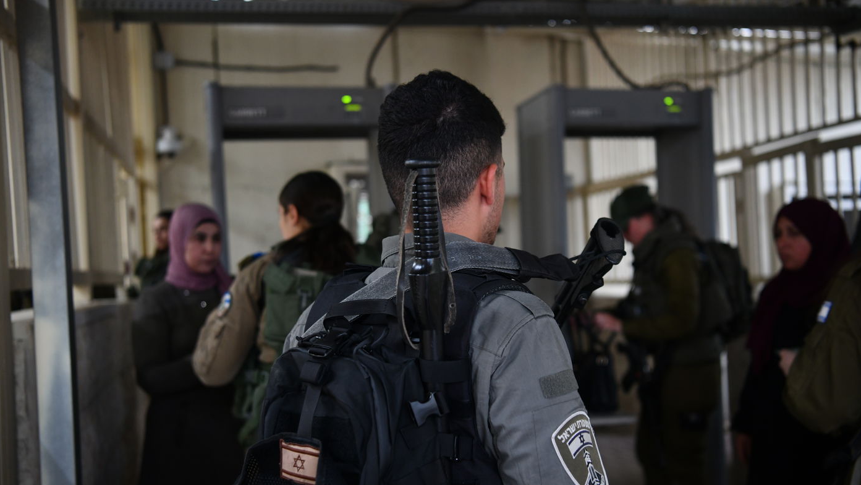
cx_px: 430
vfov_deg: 29.7
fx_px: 913
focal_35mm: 40
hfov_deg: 50.5
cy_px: 263
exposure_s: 1/100
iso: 800
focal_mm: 38
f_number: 2.8
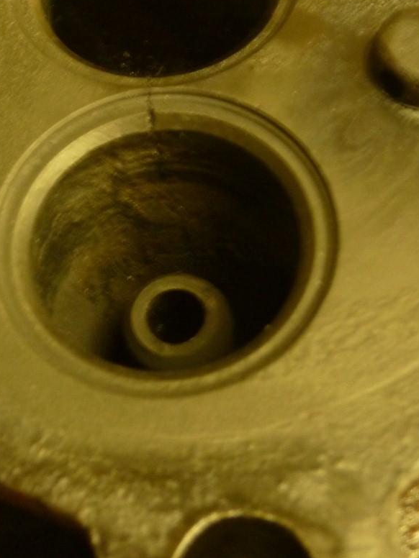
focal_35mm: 66
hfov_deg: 22.2
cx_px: 163
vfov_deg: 28.7
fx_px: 1065
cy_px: 105
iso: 400
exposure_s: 1/4
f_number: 4
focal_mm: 7.2
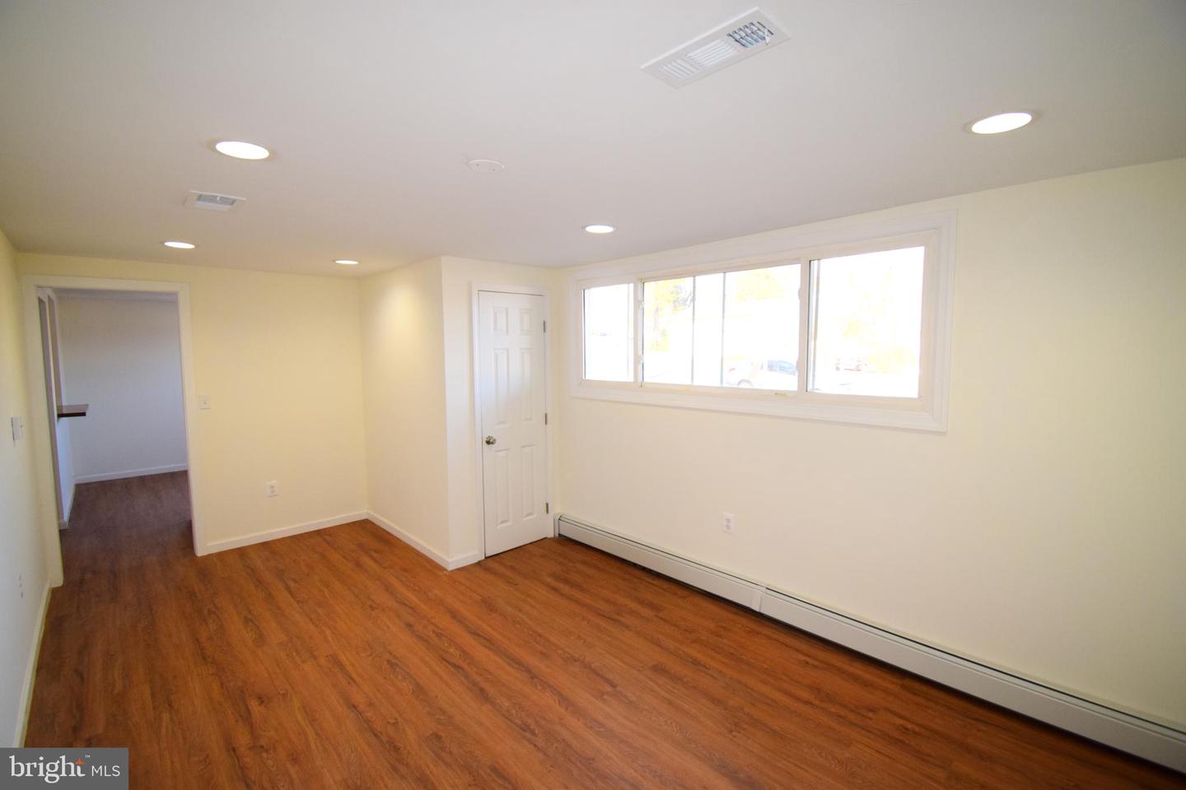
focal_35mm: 15
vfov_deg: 77.3
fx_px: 494
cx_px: 593
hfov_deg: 100.4
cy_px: 395
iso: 720
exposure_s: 1/125
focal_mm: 10
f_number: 5.6
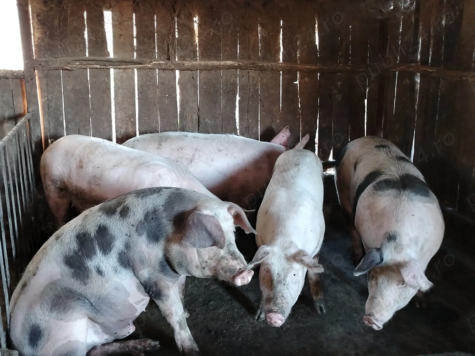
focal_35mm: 36
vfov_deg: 39.7
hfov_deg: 51.4
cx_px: 238
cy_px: 178
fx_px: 494
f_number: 1.75
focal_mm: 5.25
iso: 2722
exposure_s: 1/20
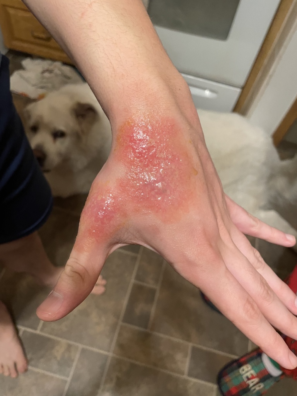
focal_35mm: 26
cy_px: 198
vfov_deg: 67.3
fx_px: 297
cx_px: 148
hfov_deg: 53.1
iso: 320
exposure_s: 1/60
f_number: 1.6
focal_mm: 4.2
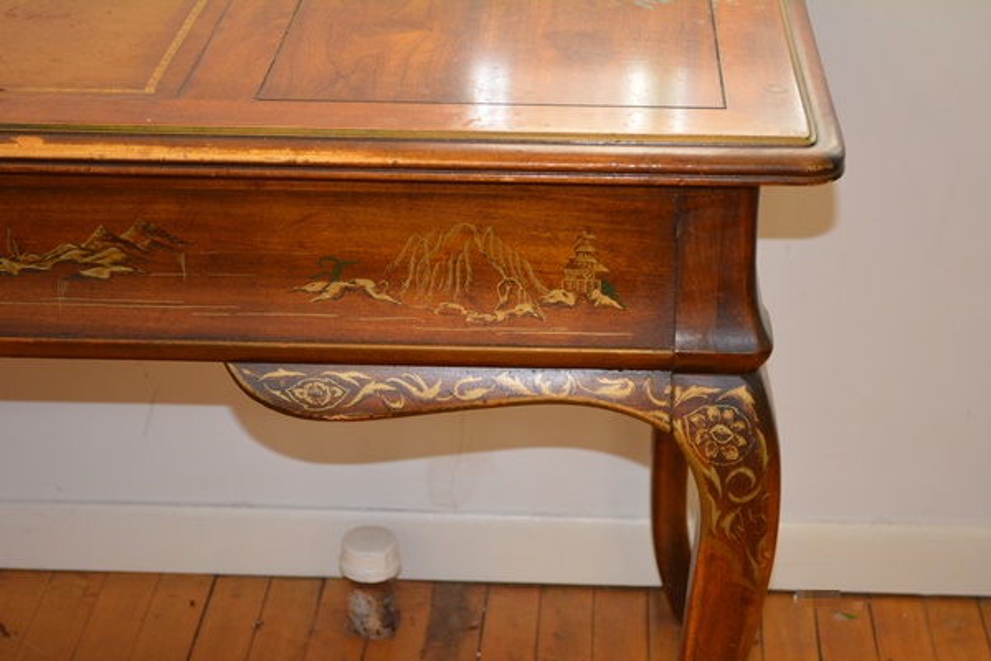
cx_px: 496
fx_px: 2064
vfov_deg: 18.2
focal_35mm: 75
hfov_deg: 27.0
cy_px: 330
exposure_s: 1/60
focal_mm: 50
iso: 1100
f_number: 5.6
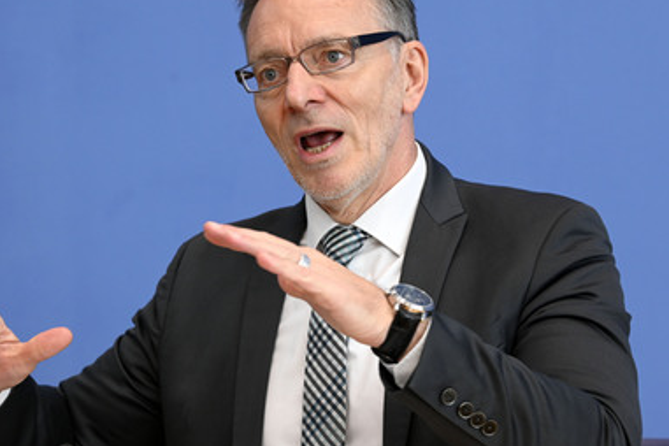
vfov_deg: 9.7
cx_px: 282
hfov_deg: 14.4
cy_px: 186
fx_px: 2639
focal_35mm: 142
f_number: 5.6
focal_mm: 120
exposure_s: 1/640
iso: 3200
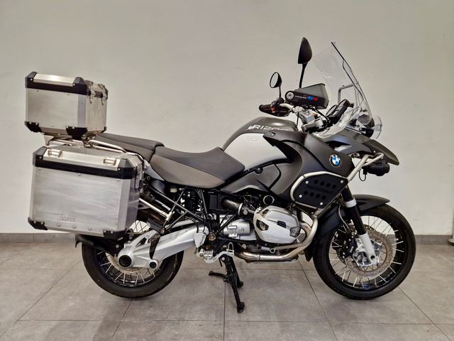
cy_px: 170
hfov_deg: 73.9
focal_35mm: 23
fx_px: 302
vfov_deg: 58.9
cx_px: 227
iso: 640
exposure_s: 1/100
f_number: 1.8
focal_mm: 5.4
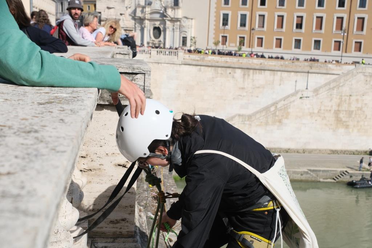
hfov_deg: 41.1
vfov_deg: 28.1
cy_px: 124
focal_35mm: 48
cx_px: 186
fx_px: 496
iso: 320
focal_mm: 31.9
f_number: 6.4
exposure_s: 1/1300
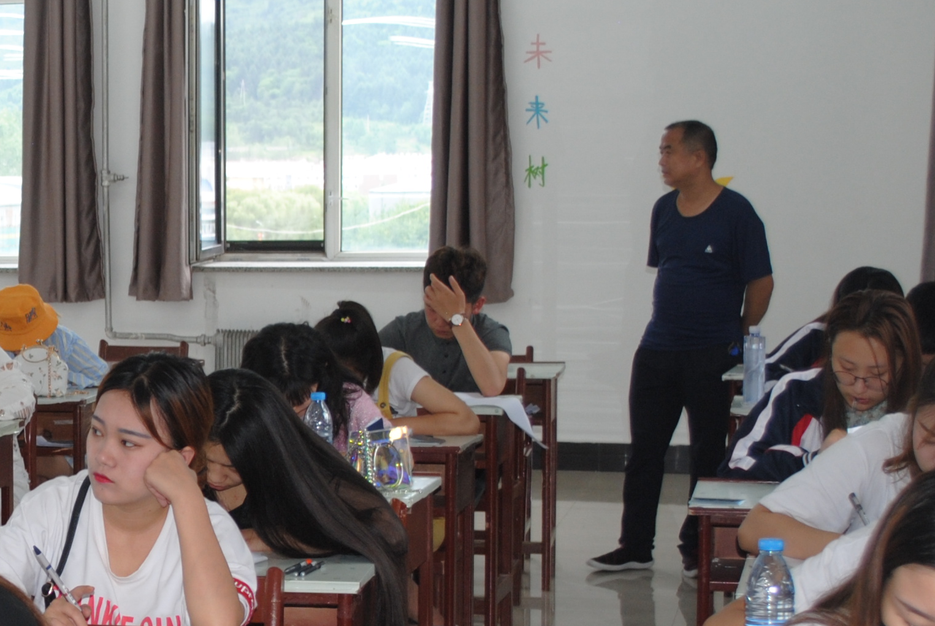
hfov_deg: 19.8
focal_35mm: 99
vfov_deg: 13.8
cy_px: 424
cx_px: -67
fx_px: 2574
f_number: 4.2
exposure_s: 1/60
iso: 200
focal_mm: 26
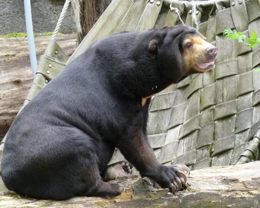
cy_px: 104
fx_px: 2100
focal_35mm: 273
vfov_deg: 5.7
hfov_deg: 7.1
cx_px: 128
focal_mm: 32.7
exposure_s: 1/100
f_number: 3.7
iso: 500
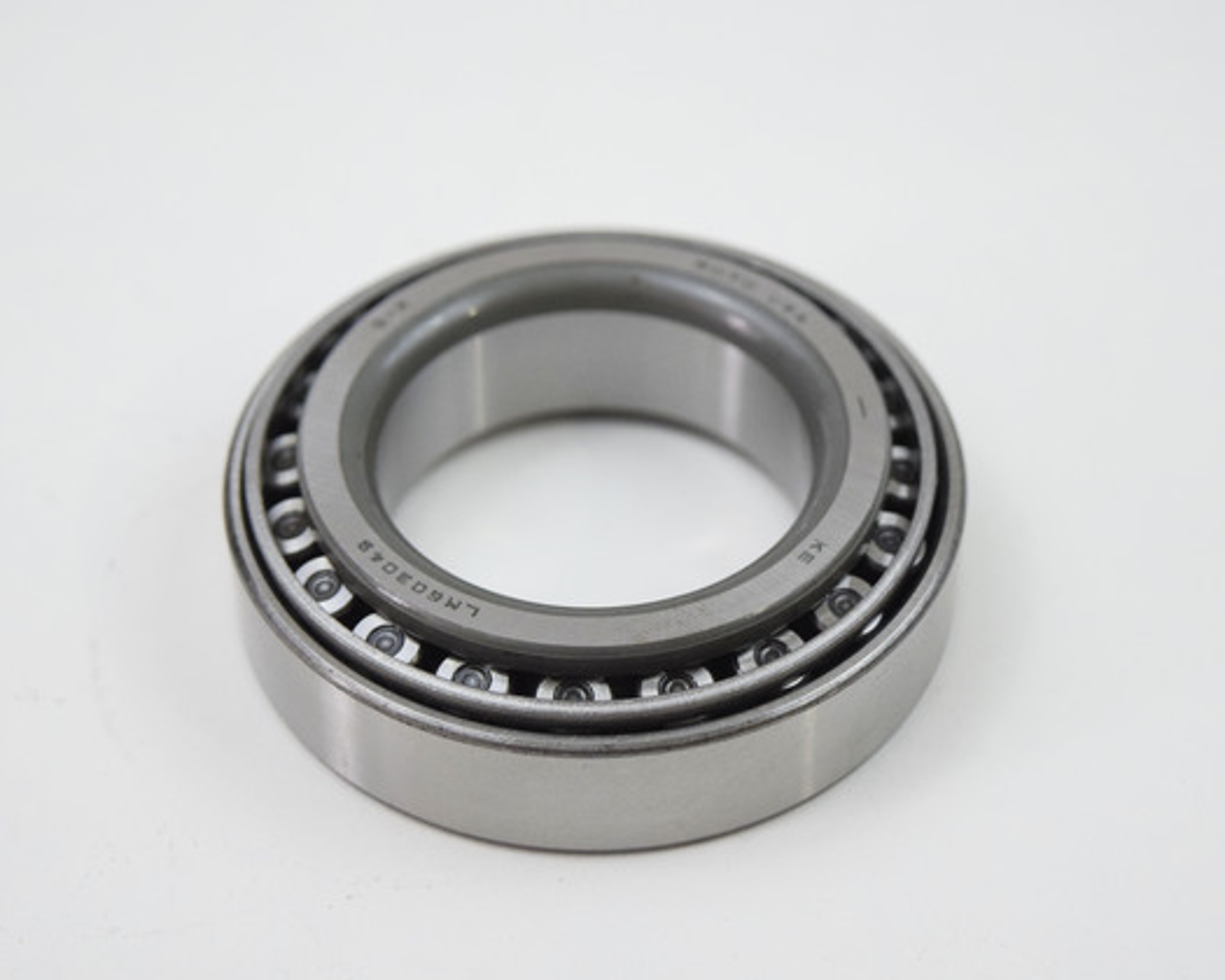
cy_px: 494
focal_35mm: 79
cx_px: 593
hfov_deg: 24.1
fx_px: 2864
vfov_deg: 19.4
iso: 1400
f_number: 5
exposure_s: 1/60
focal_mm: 46
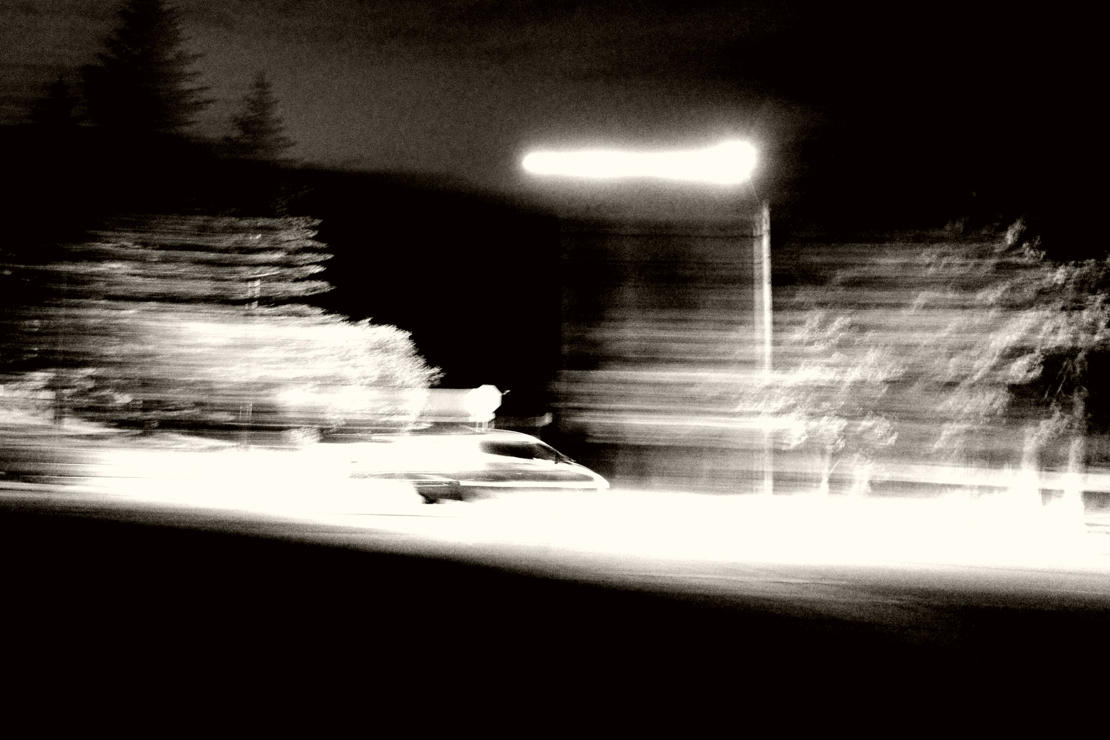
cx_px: 555
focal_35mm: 40
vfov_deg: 33.4
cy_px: 370
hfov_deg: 48.5
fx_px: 1233
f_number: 2.8
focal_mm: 26
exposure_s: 1/2
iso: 6400
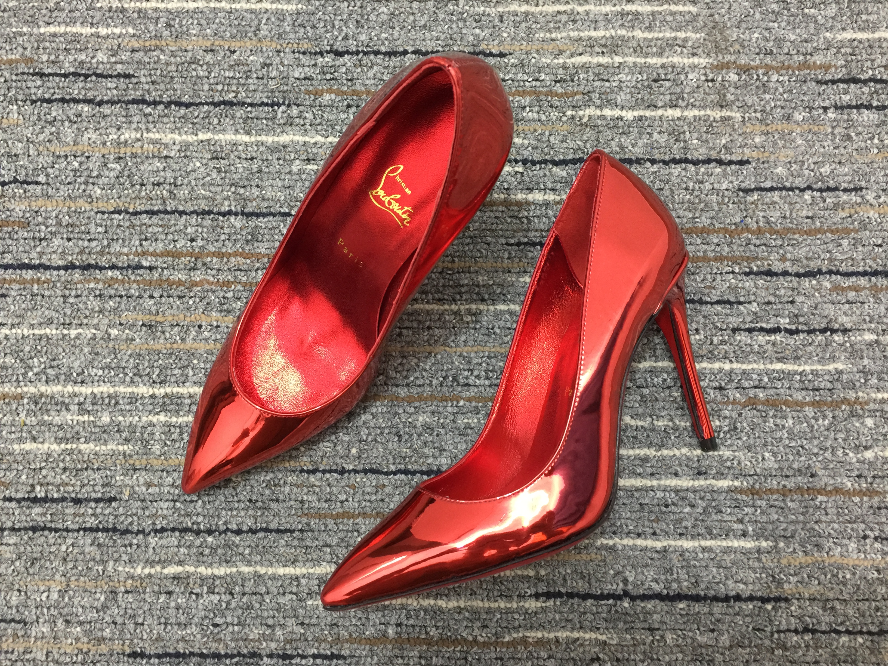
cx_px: 444
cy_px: 333
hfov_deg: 61.7
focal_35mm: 29
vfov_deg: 48.2
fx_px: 744
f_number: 2.2
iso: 125
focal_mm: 4.15
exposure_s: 1/17
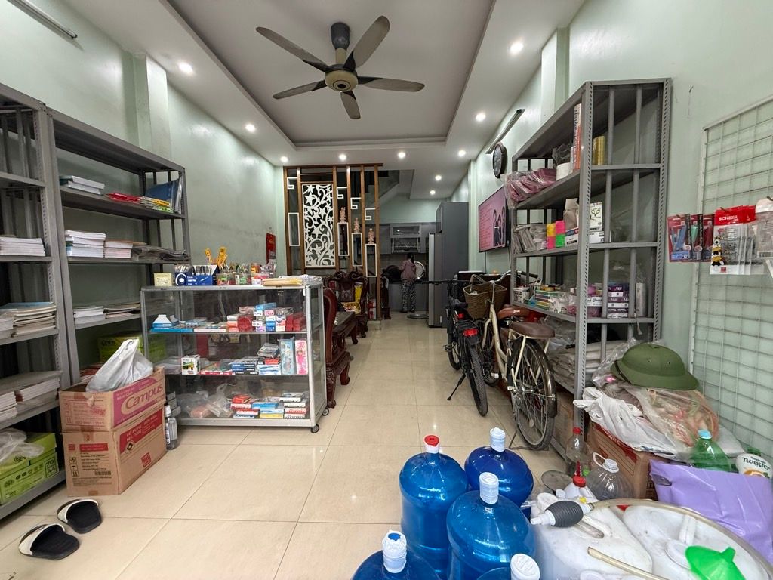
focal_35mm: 14
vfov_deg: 85.7
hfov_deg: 102.1
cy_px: 290
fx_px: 313
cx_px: 386
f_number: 2.2
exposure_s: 1/50
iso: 320
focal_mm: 2.22
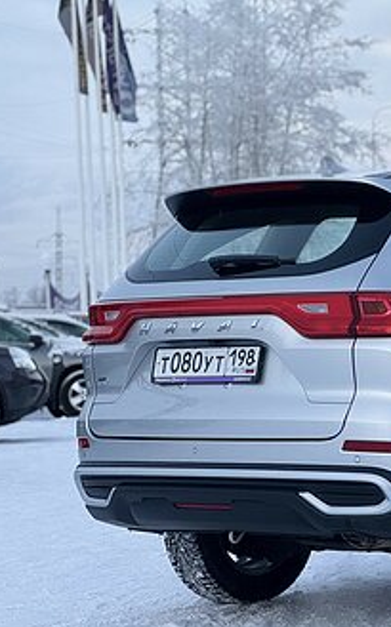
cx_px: 513
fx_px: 2324
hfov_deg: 9.4
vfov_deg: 15.4
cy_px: 387
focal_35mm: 136
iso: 50
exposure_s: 1/99
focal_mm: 9
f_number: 2.8
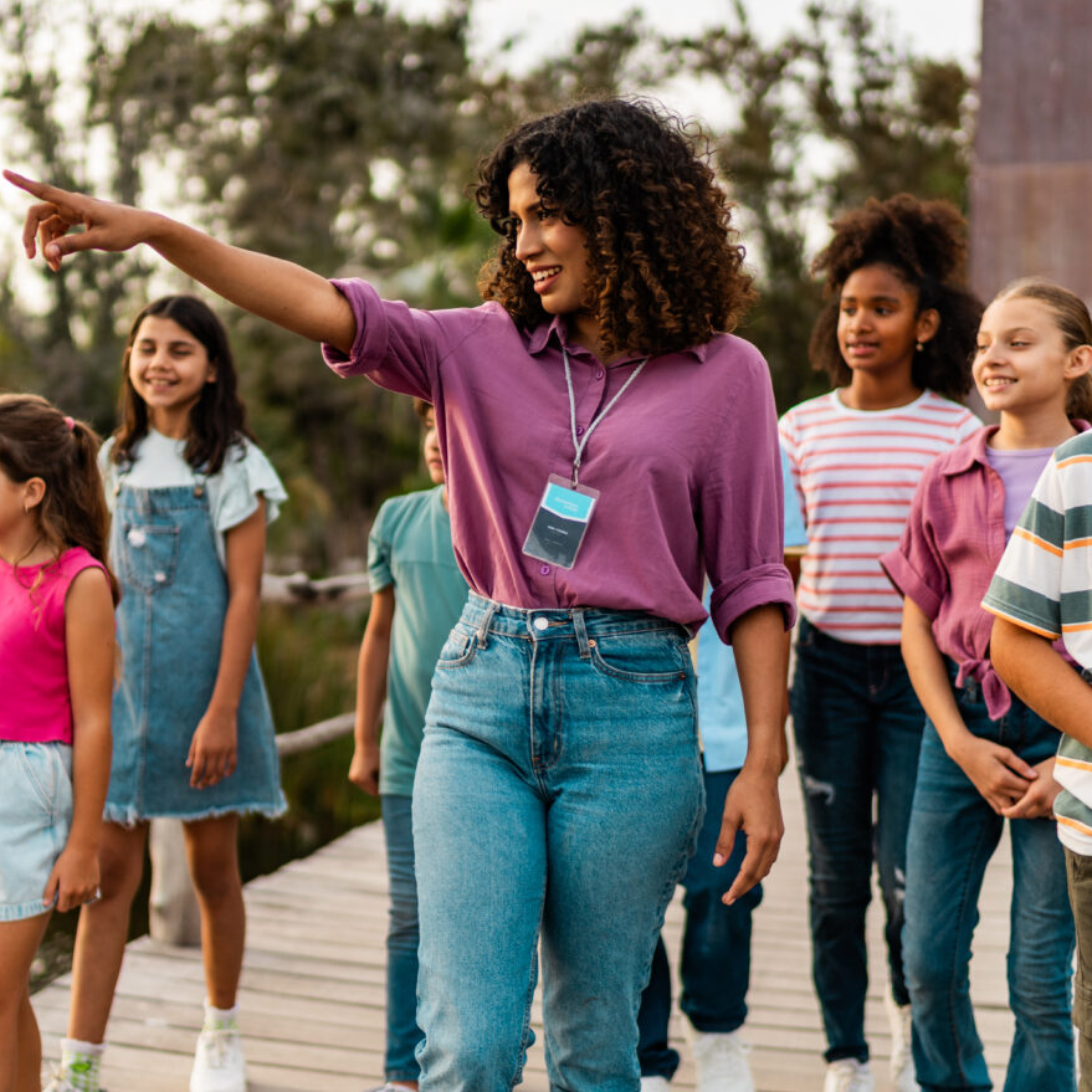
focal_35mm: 52
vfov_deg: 32.8
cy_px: 496
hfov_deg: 32.8
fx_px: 1856
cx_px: 488
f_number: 1.4
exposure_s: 1/1250
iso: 100
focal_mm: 35
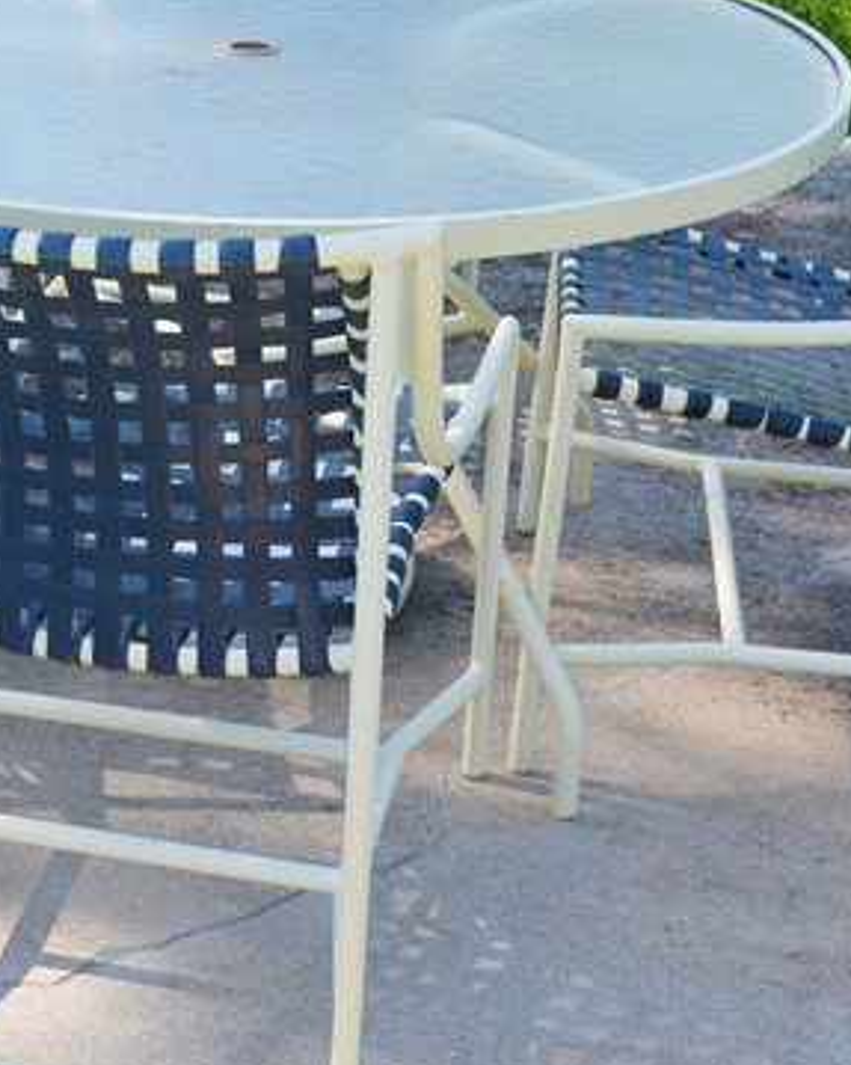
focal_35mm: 80
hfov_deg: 19.0
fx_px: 2520
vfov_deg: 23.9
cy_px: 537
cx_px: 154
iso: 200
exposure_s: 1/200
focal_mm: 34
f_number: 7.1
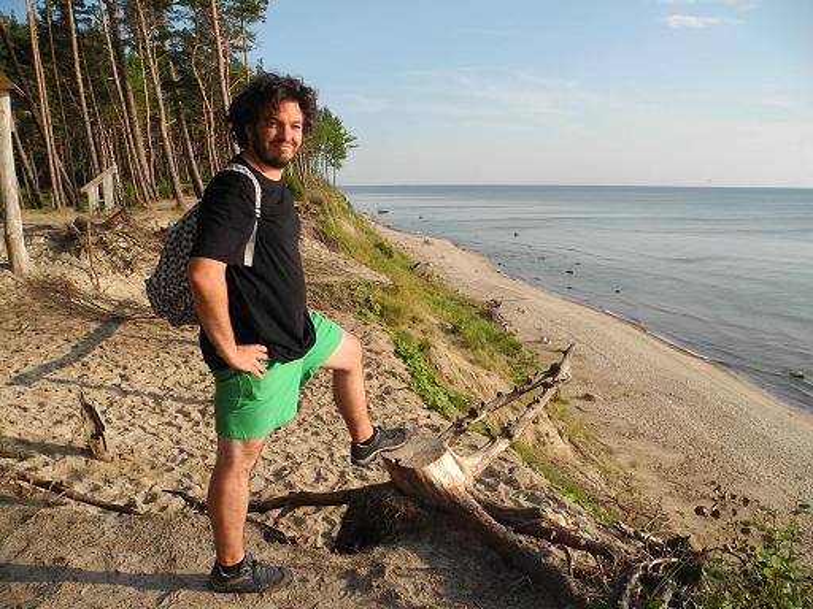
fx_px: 658
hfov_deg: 63.4
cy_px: 304
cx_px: 406
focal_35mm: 28
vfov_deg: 49.7
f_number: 3.5
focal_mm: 6
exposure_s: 1/800
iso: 100
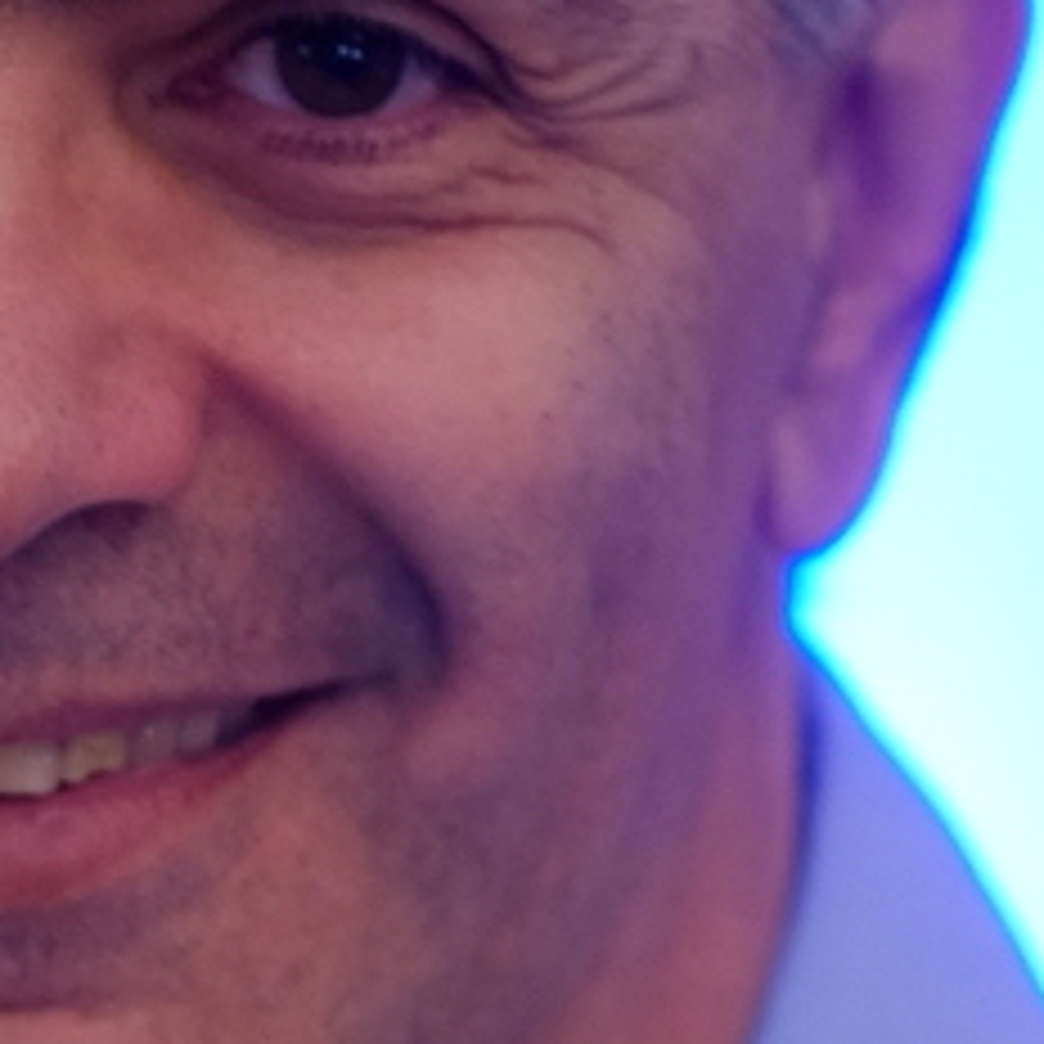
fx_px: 16788
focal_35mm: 492
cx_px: 187
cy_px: 1768
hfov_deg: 3.6
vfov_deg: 3.5
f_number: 1.2
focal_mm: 56
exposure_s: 1/60
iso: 250
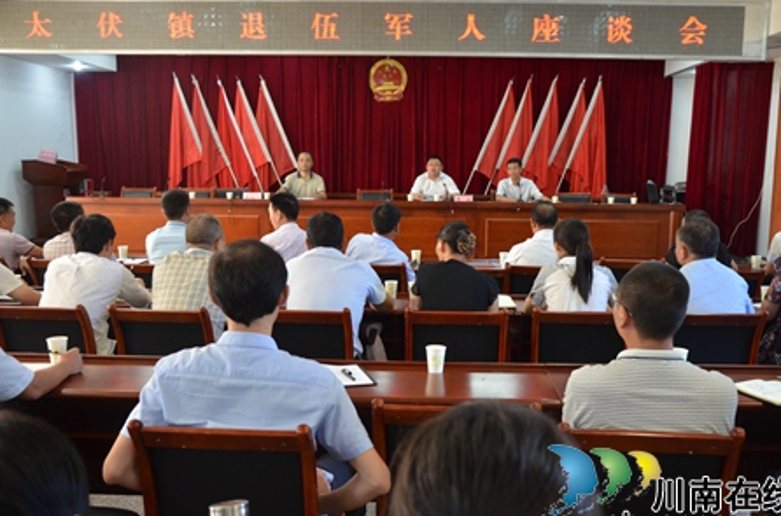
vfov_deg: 35.7
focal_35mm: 37
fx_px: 801
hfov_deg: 52.0
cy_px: 272
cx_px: 417
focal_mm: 22
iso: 800
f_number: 3.8
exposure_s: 1/50
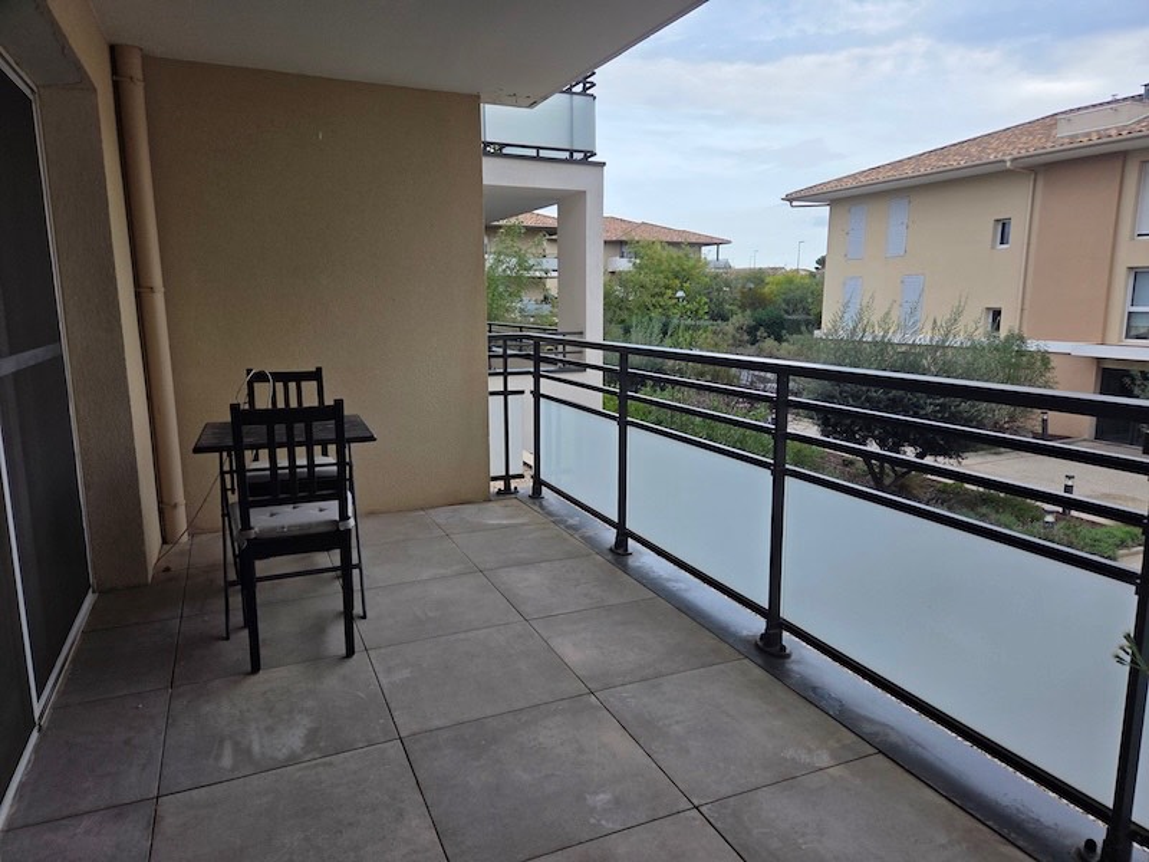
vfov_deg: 58.9
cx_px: 574
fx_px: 763
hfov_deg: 73.9
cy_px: 431
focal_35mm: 23
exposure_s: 1/1354
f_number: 1.8
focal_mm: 5.4
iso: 80
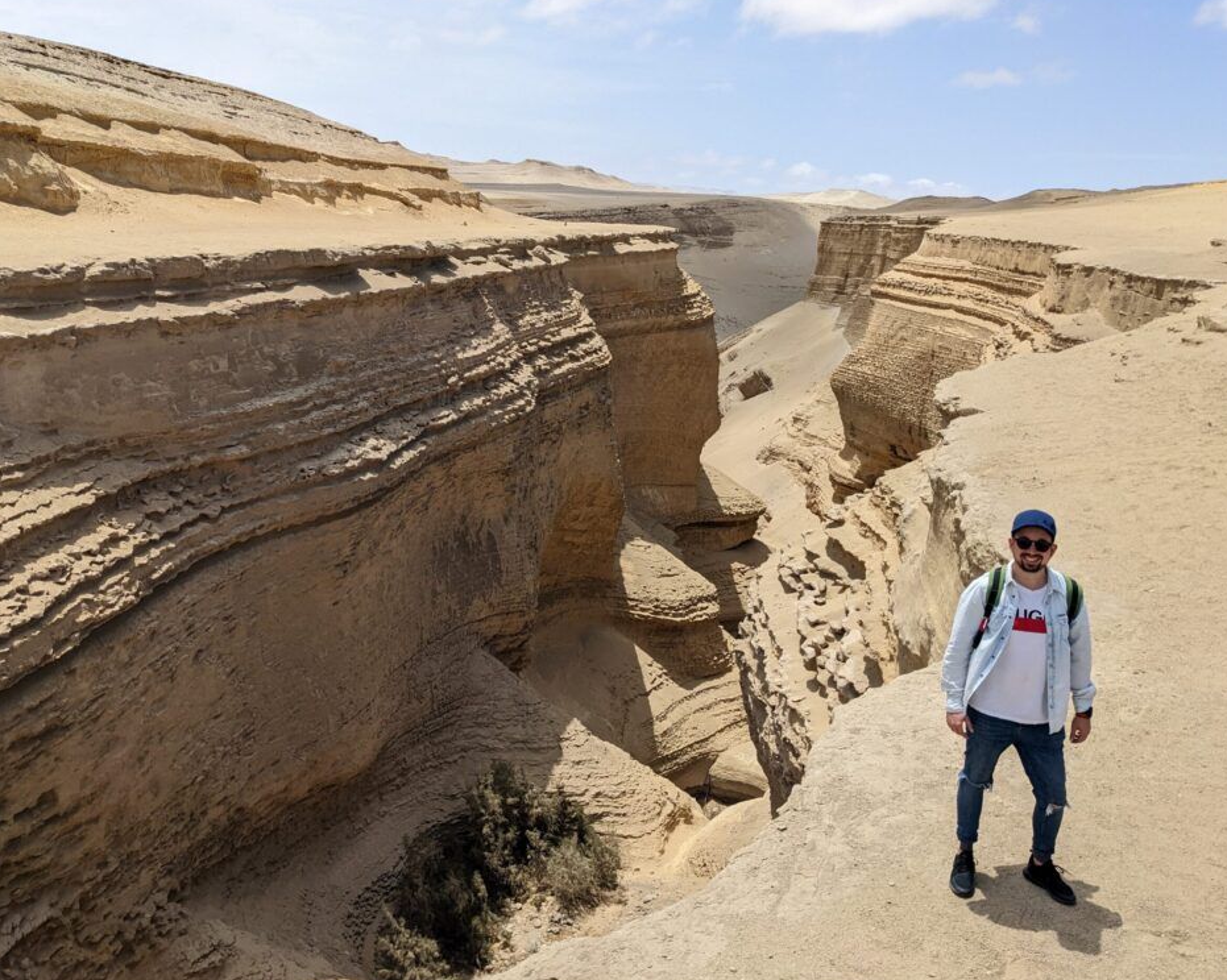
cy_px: 487
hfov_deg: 60.5
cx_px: 610
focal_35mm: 29
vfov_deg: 49.9
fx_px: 1053
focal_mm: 4.38
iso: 71
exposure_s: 1/4673
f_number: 1.73
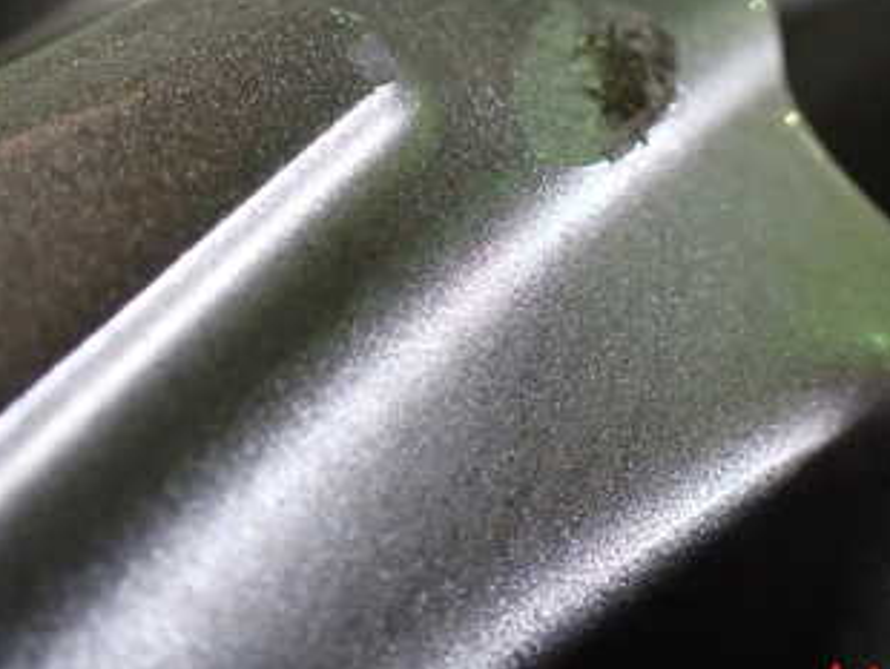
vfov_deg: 24.6
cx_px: 617
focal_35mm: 58
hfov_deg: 32.8
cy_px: 83
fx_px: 1492
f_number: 2.3
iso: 500
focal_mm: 5.4
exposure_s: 1/125
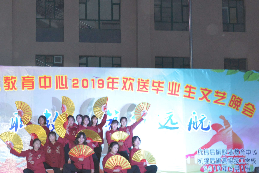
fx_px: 525
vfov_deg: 18.7
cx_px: 67
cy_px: 94
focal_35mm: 73
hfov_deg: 27.3
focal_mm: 48
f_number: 8
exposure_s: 1/60
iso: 6400
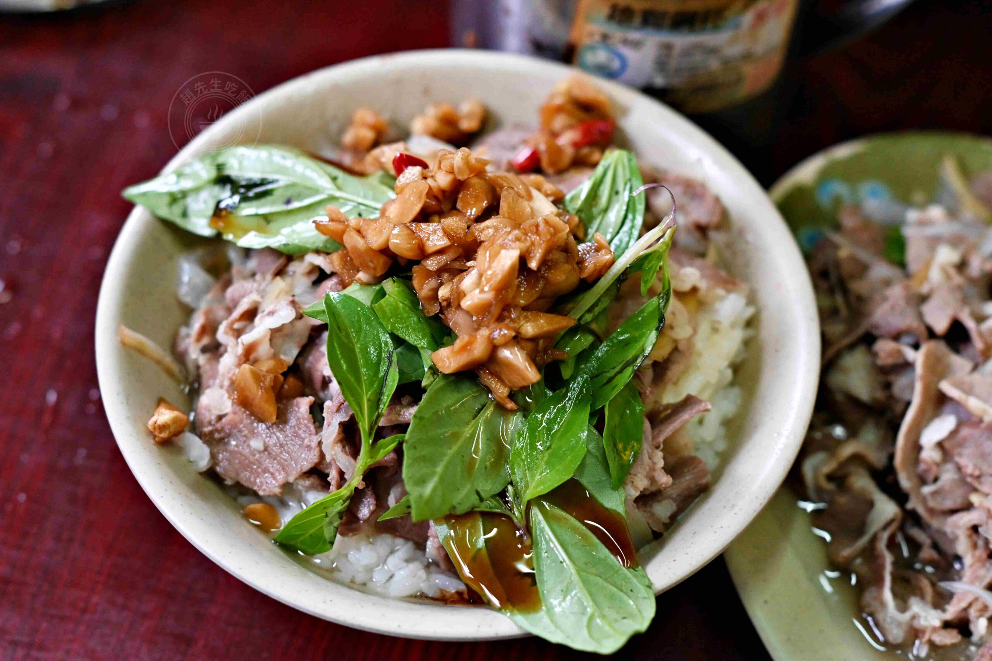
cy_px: 330
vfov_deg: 18.2
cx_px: 496
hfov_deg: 27.0
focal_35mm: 75
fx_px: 2067
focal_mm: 50
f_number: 3.2
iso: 2500
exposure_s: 1/200
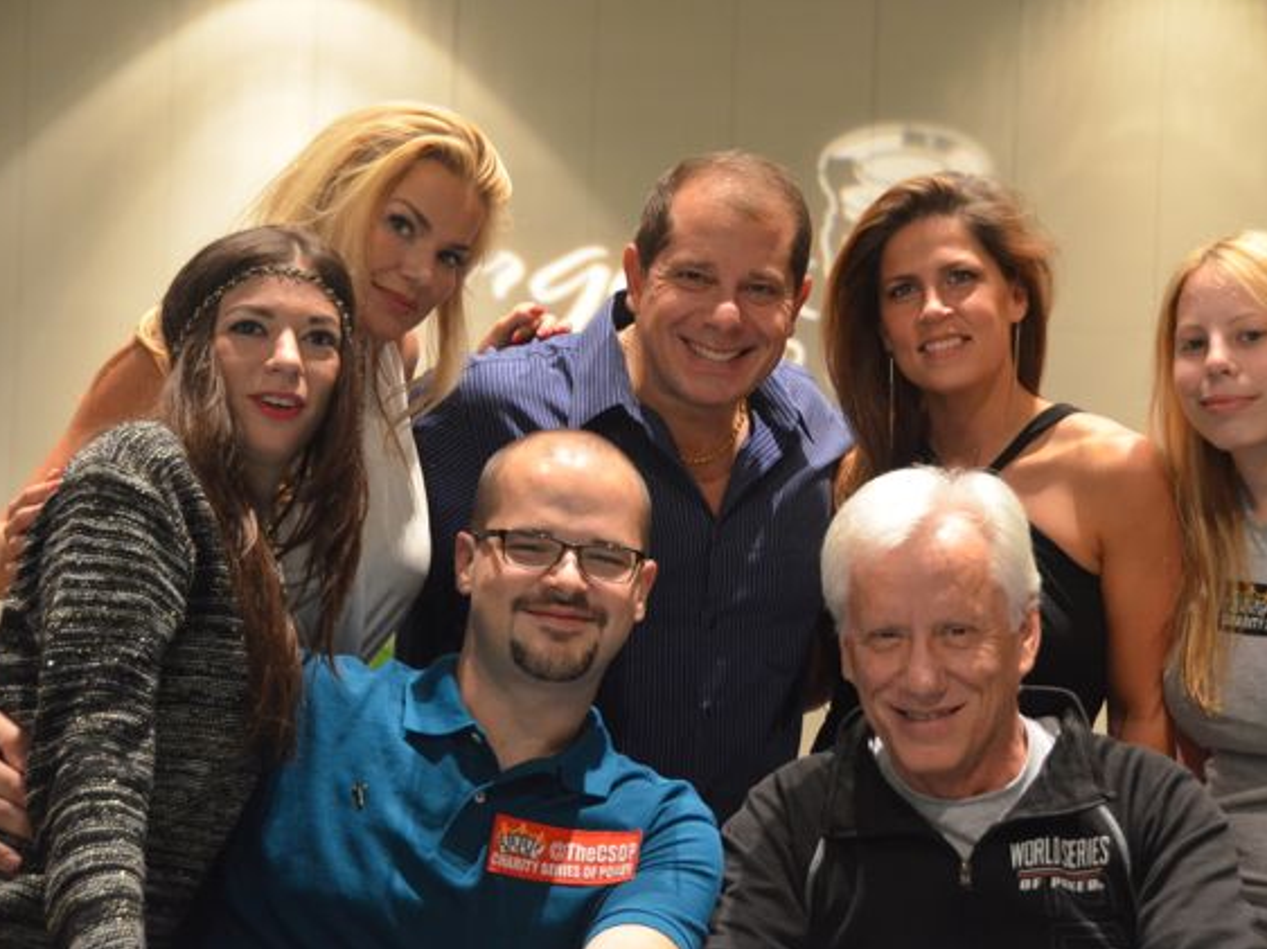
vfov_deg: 18.0
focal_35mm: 82
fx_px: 3000
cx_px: 694
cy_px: 476
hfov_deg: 23.8
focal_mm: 50
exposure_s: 1/30
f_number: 4.8
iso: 2500
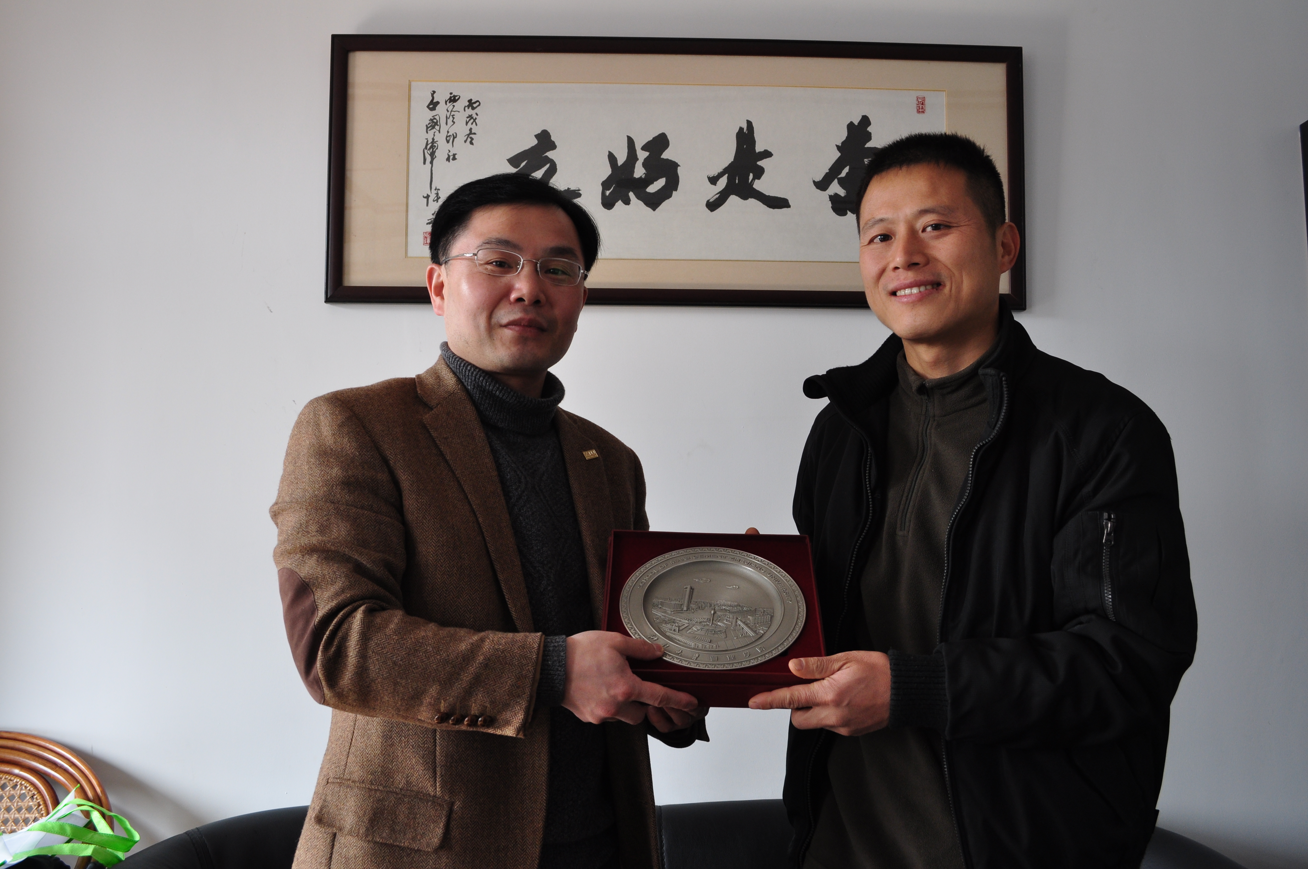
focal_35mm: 33
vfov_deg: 39.9
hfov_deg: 57.3
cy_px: 434
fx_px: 1198
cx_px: 654
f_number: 8
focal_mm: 22
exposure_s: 1/40
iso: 400
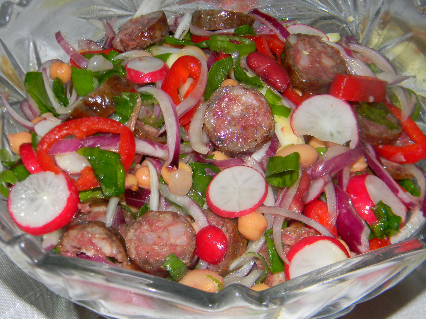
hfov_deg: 34.3
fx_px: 689
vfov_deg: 26.1
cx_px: 213
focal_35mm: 56
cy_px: 160
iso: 200
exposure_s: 1/30
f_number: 4.1
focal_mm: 10.1
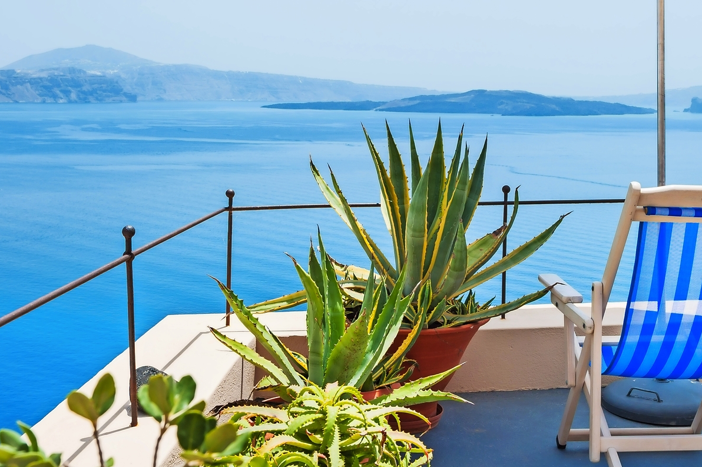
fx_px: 1072
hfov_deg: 35.8
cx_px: 486
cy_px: 142
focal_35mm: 55
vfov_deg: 24.4
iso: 200
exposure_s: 1/400
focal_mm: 32
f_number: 11
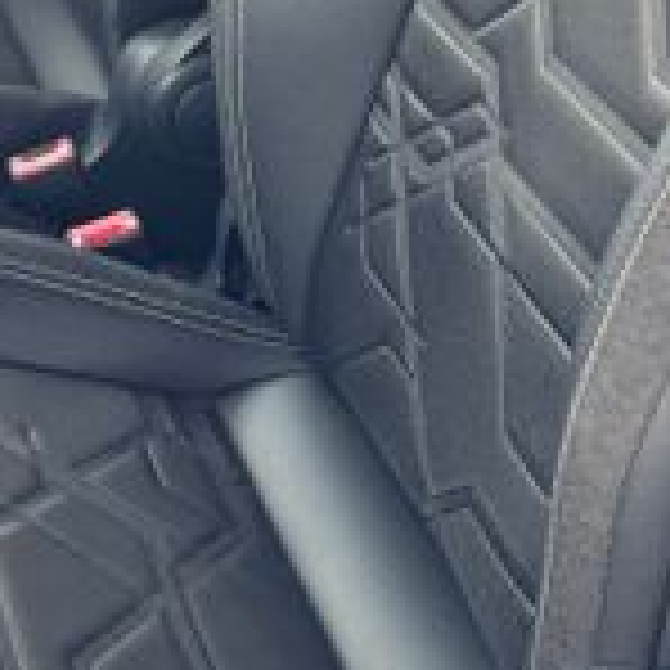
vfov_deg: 23.9
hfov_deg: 23.5
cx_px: -130
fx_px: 1467
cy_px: -85
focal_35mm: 67
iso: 100
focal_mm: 6.76
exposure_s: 1/154
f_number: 1.78
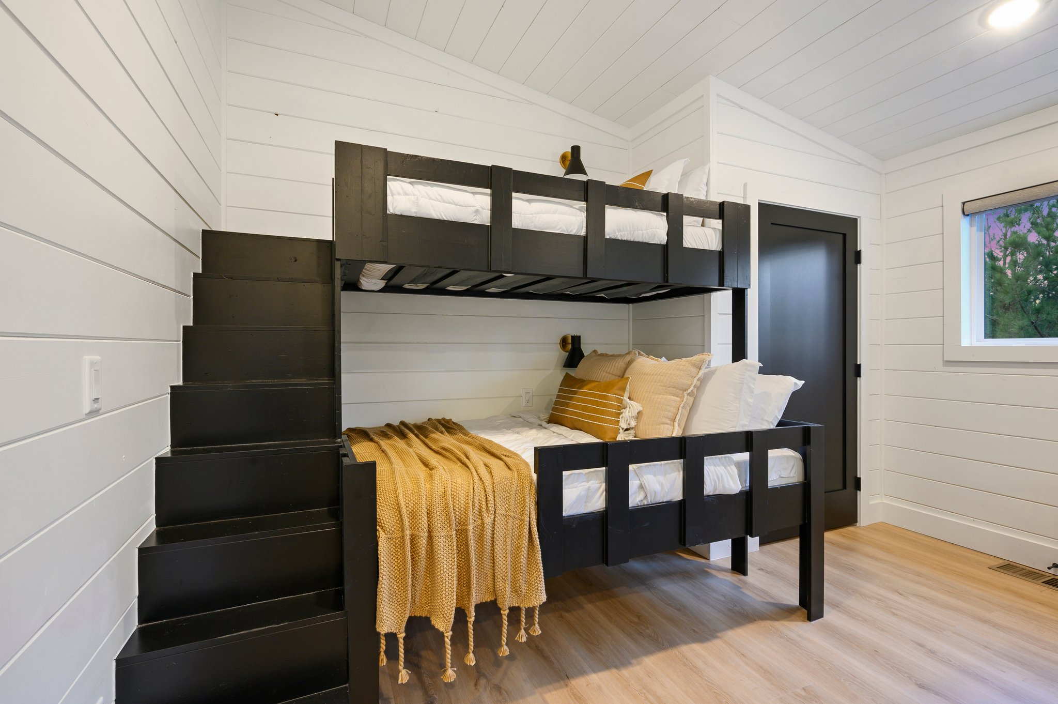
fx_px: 470
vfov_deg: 73.7
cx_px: 529
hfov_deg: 96.8
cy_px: 352
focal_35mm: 16
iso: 400
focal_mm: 16
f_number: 9
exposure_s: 1/2
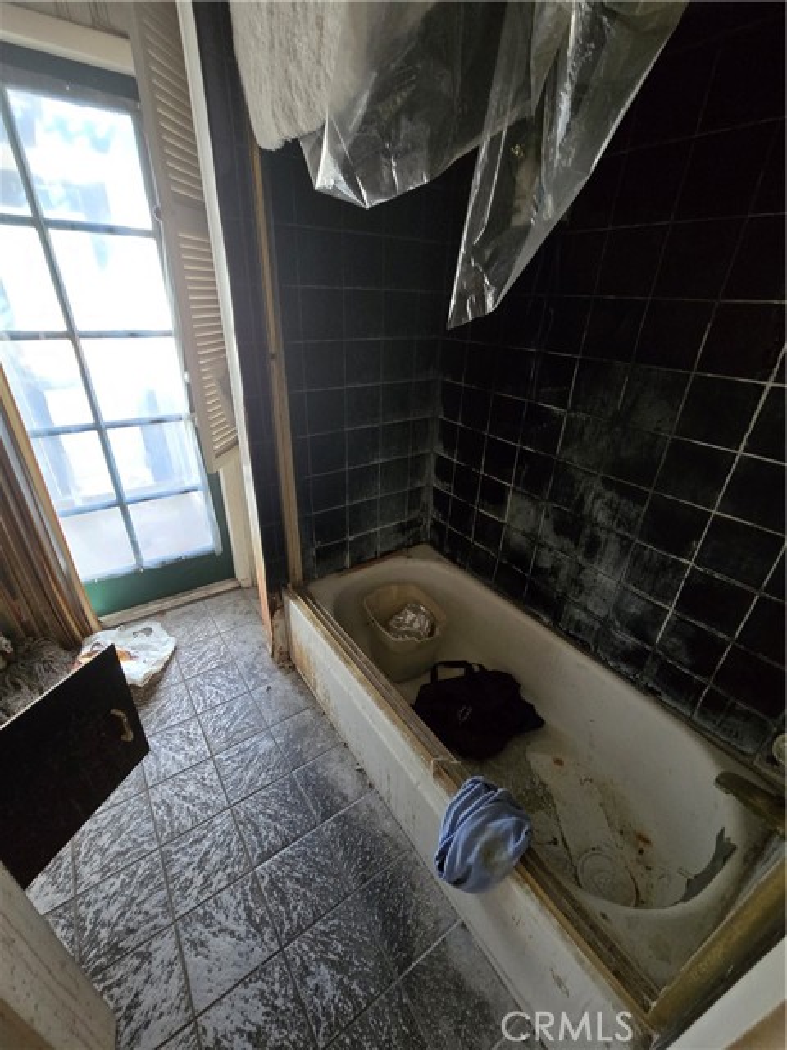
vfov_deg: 106.2
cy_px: 525
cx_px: 394
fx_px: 394
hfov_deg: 89.9
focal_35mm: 13
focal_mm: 2.2
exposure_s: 1/60
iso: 800
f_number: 2.2
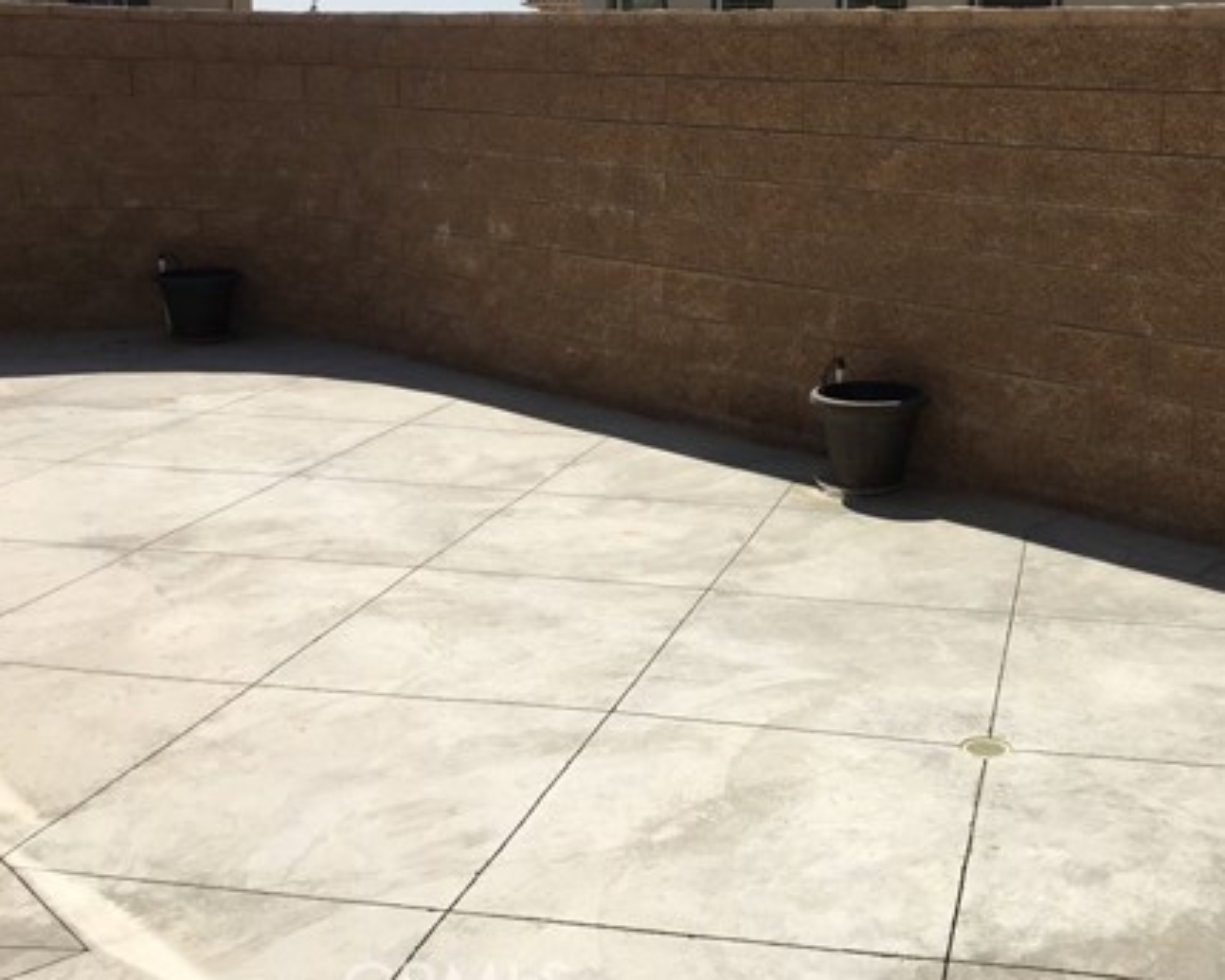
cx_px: 878
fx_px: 1523
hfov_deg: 42.8
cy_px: 347
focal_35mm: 42
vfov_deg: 35.4
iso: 25
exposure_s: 1/2079
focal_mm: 4.15
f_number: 2.2
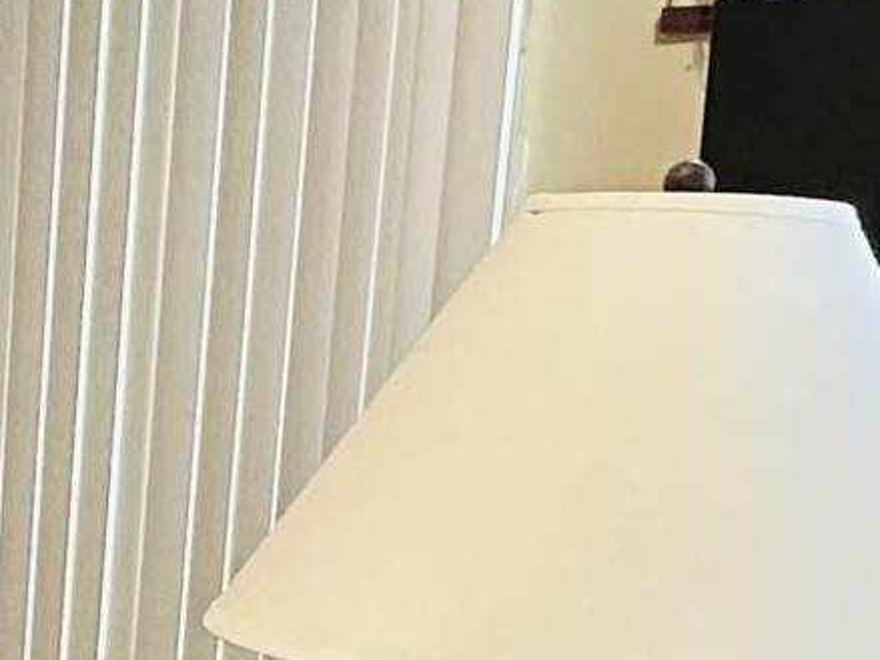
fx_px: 2491
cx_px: -417
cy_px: 742
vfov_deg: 14.7
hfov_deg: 18.0
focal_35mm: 98
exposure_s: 1/60
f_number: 2.2
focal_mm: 2.22
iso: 500
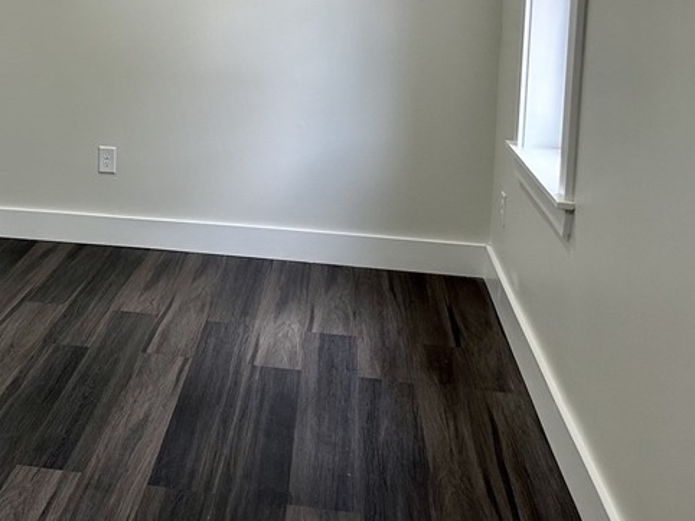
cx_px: 89
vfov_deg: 27.6
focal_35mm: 51
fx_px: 1023
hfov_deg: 35.6
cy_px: 66
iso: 125
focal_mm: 6.86
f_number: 1.78
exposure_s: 1/120
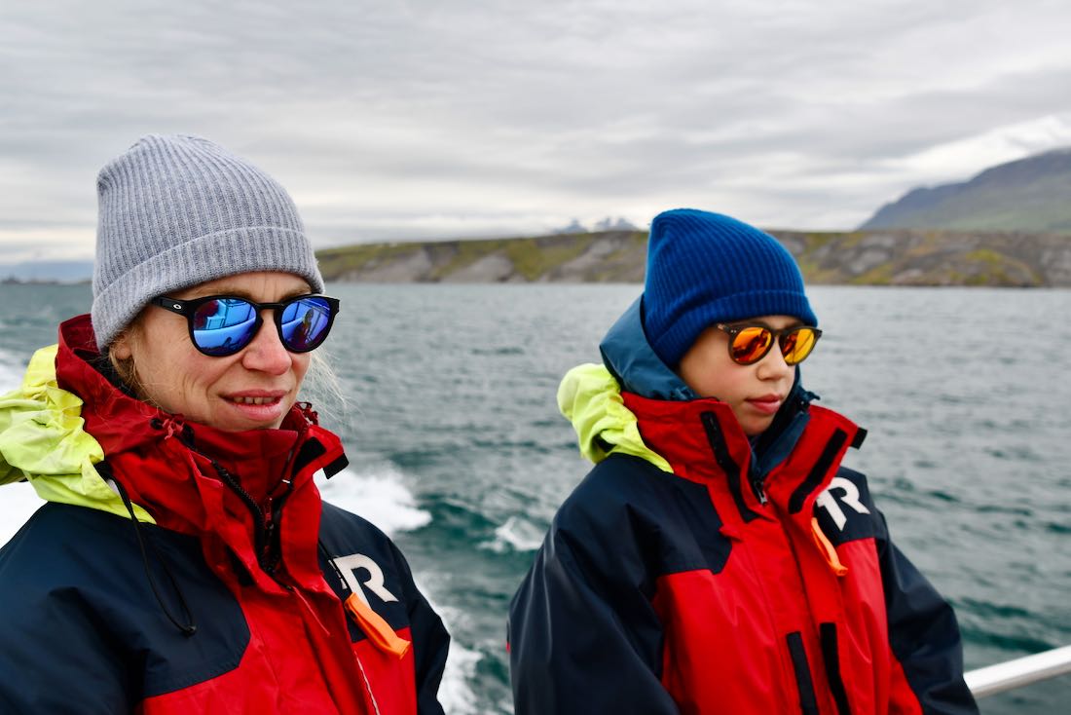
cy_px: 358
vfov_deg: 31.9
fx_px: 1250
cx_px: 536
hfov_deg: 46.4
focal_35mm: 42
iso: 200
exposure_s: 1/250
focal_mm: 28
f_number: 5.6
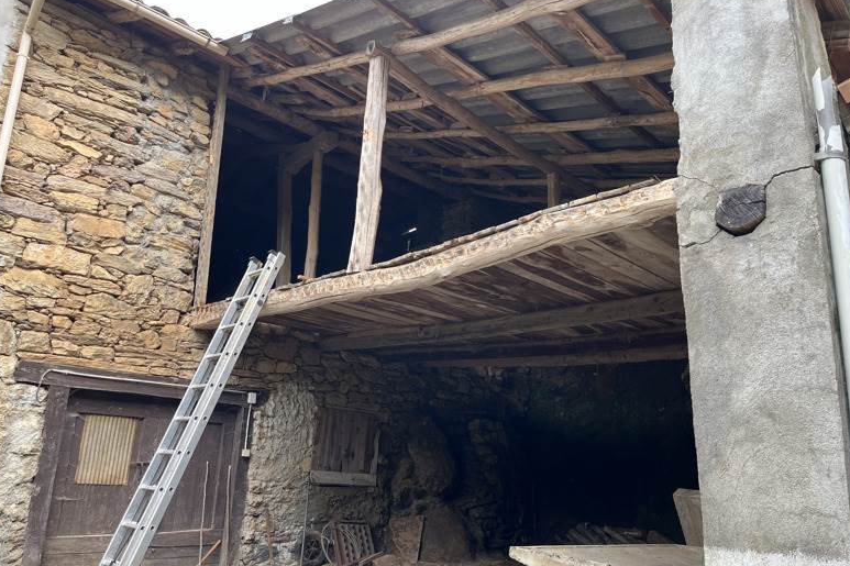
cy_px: 298
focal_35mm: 28
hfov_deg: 65.5
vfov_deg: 46.4
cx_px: 427
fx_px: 661
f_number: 1.6
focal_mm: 5.1
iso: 40
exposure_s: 1/122
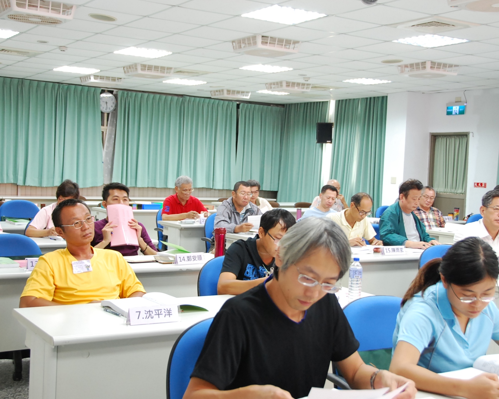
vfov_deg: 31.5
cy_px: 200
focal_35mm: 48
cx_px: 254
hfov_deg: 38.8
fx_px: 709
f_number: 4
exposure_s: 1/25
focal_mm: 28
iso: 800
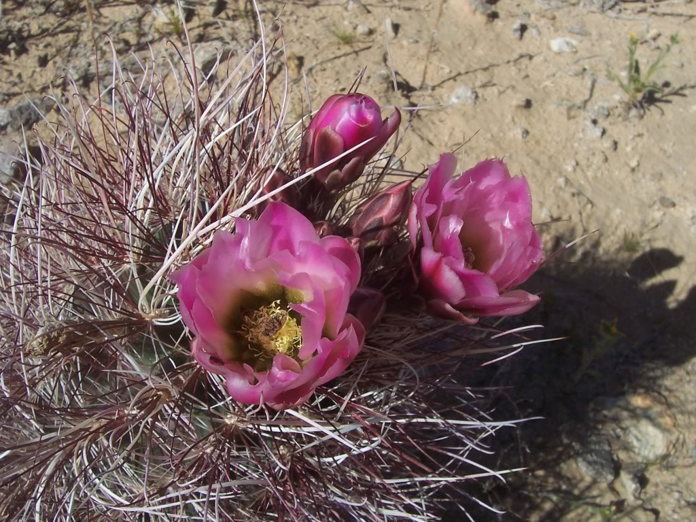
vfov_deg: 38.7
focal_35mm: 37
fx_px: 744
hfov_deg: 50.1
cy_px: 261
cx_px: 348
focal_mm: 5.6
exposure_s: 1/1000
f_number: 5.6
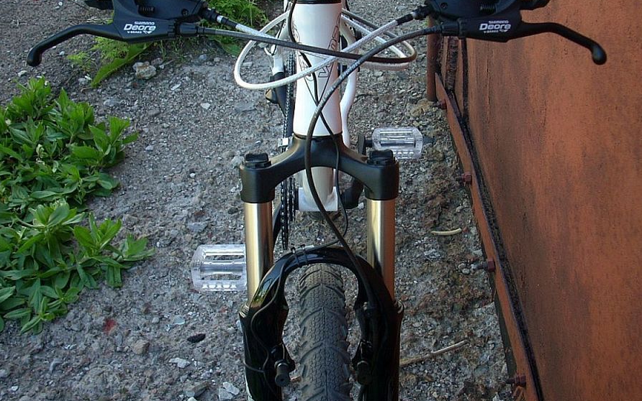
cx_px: 309
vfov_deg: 28.5
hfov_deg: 44.3
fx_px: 788
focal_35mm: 45
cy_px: 140
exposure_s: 1/77.8
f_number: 2.8
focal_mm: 6.2
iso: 64
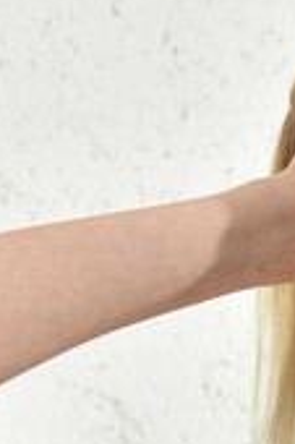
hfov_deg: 6.9
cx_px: 559
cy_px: 729
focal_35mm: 194
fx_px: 2389
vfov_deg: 10.2
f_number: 7.1
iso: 100
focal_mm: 44
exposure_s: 1/160
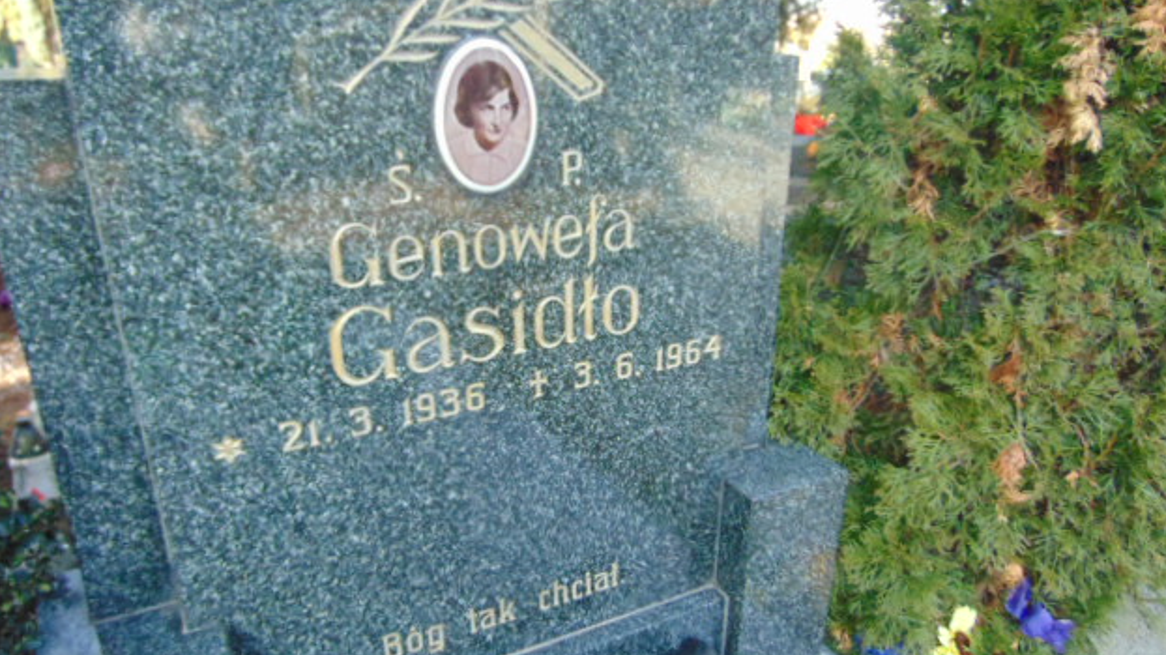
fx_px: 865
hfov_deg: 67.9
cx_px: 578
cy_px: 395
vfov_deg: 41.3
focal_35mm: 28
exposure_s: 1/200
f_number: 3
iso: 500
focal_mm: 4.5
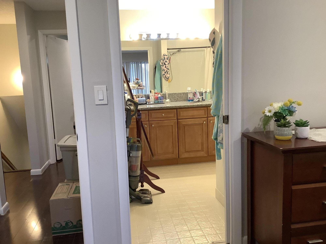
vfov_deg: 45.4
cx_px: 163
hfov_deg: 58.4
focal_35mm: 31
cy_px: 122
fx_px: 292
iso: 160
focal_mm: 3.3
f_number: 2.4
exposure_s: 1/60
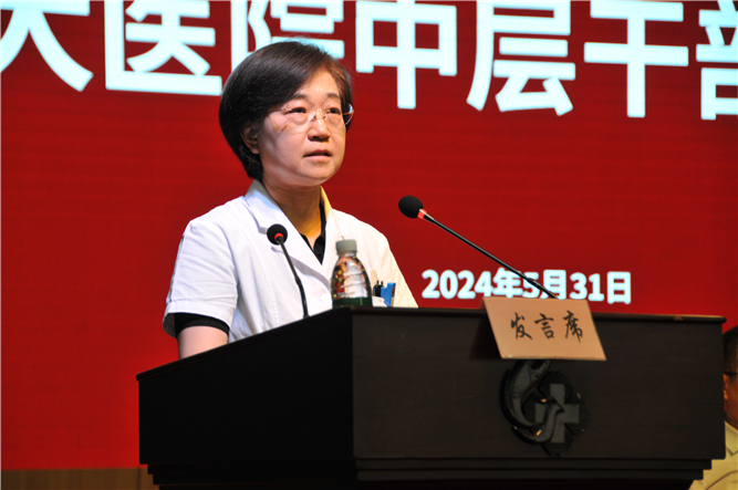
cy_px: 245
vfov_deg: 8.7
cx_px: 369
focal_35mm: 158
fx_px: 3225
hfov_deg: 13.1
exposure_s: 1/60
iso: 400
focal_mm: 105
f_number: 5.6
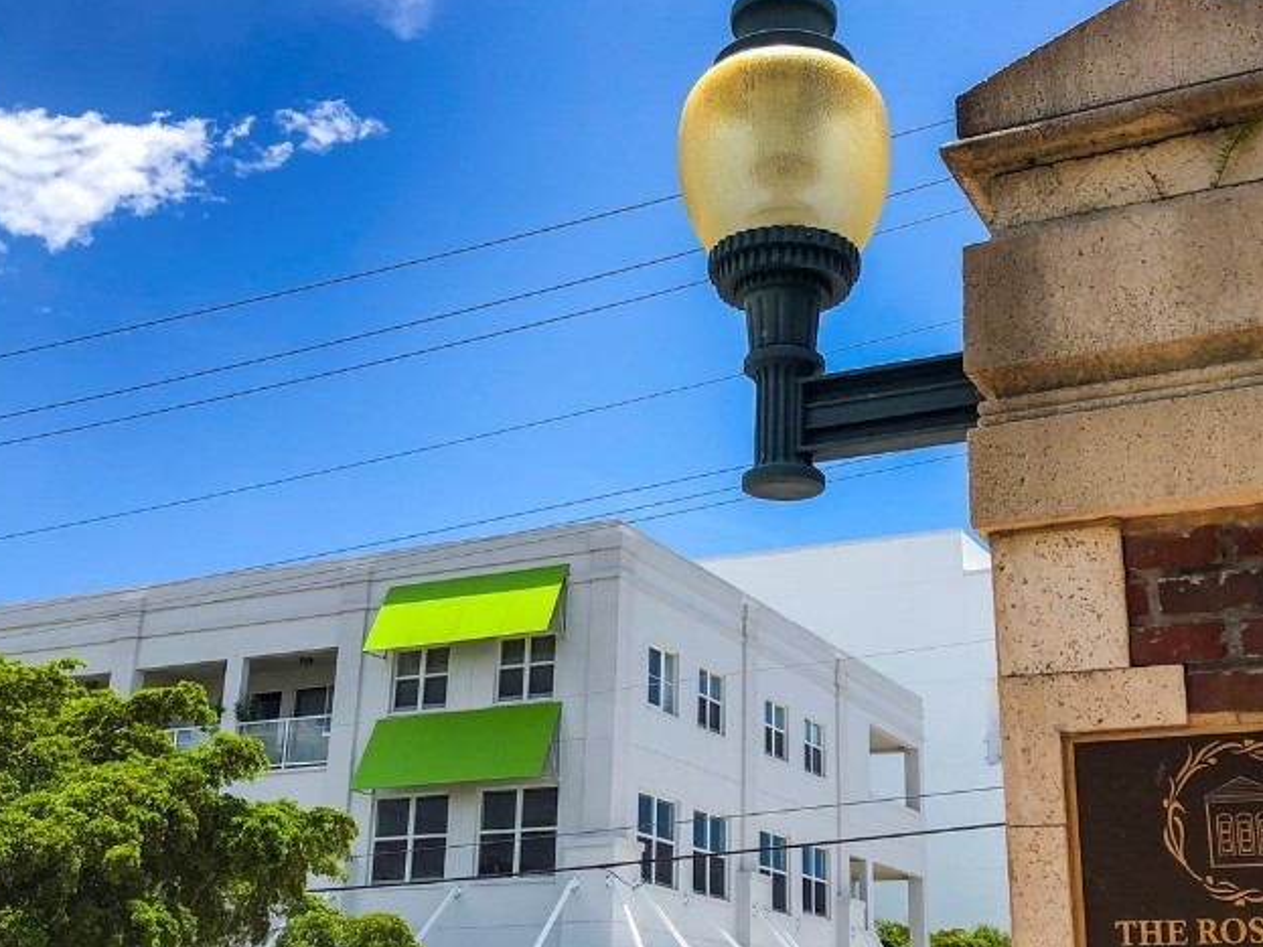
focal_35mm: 46
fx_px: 1678
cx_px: 752
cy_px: 464
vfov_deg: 31.5
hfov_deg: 41.1
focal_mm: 3.99
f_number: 1.8
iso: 20
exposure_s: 1/2100
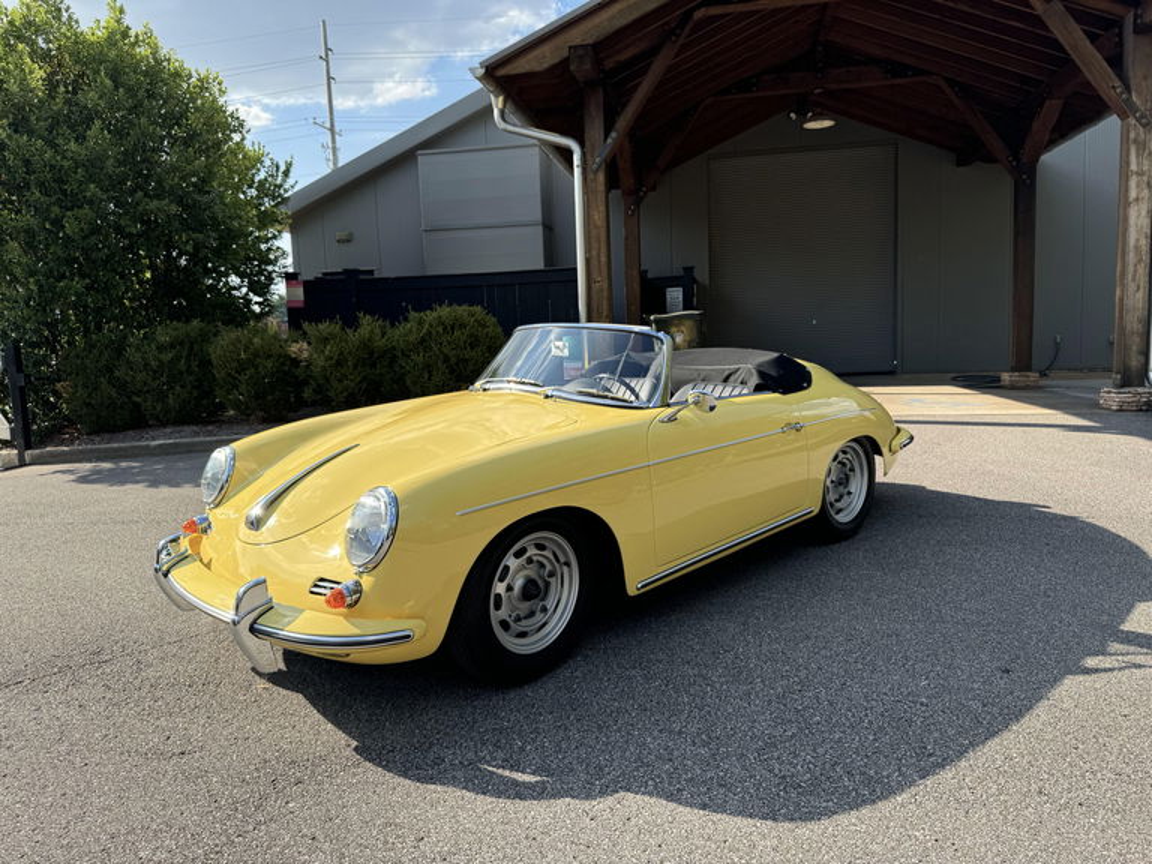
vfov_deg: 56.8
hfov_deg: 71.6
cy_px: 432
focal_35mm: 24
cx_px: 576
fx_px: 799
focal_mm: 6.76
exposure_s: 1/1678
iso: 80
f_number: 1.78
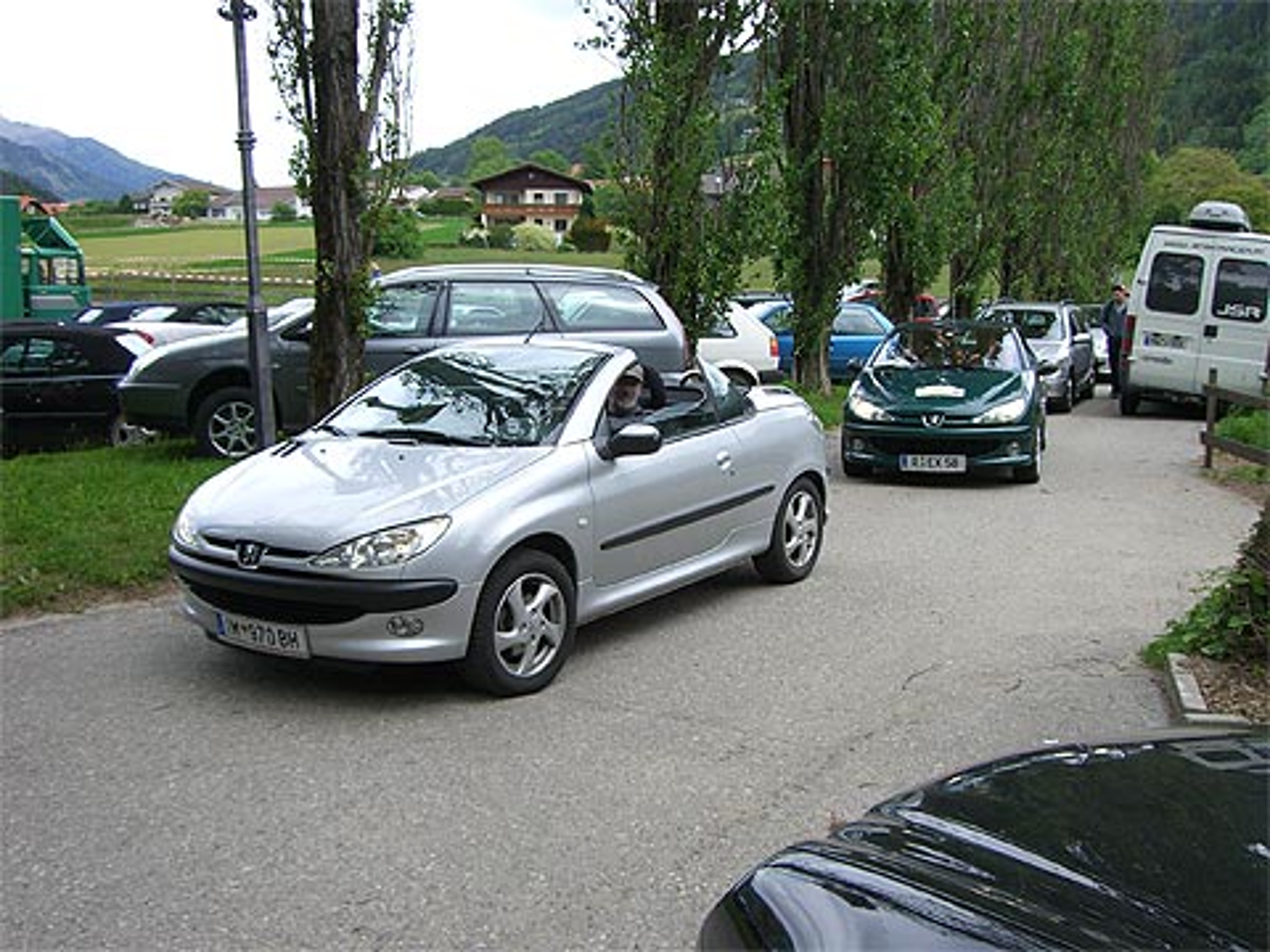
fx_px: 1394
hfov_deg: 49.0
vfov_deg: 37.7
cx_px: 635
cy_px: 476
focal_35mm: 38
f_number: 4.3
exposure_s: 1/200
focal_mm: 6.2
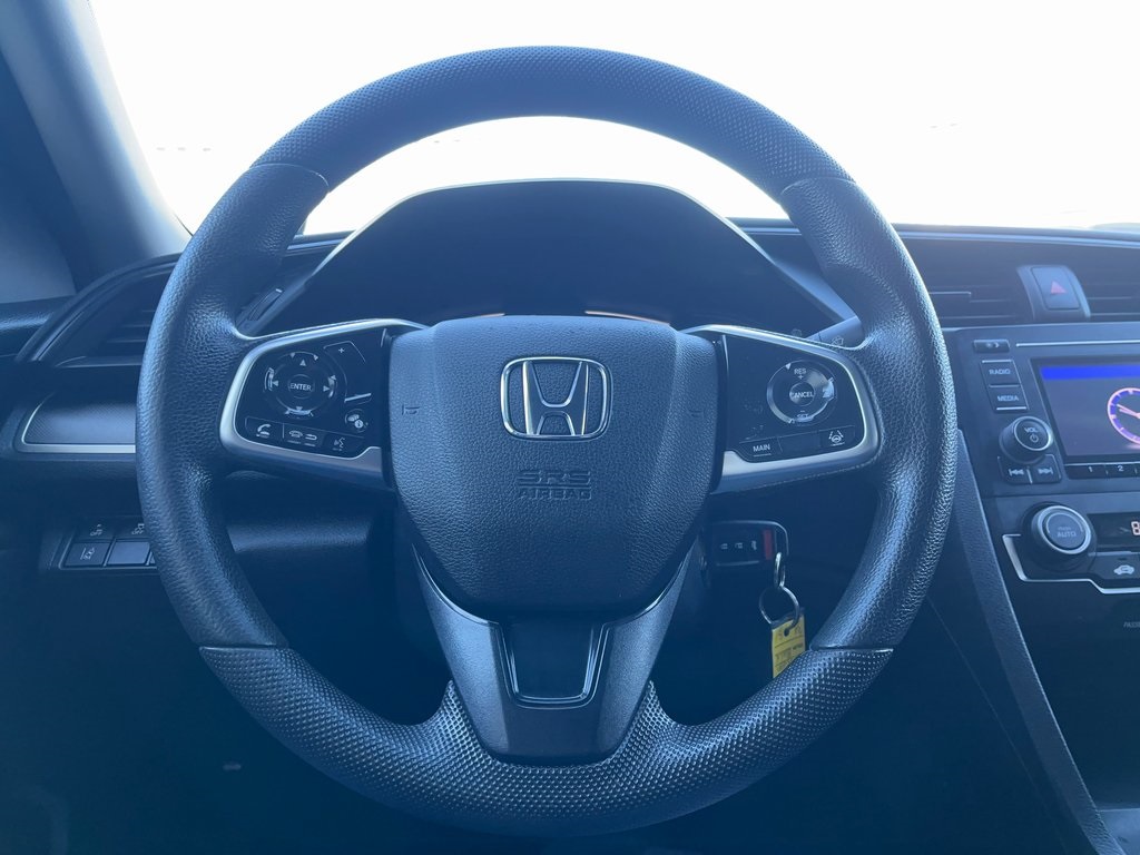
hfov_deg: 67.3
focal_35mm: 26
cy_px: 428
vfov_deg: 53.1
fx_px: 856
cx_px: 570
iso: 125
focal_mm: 5.1
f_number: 1.6
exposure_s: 1/121
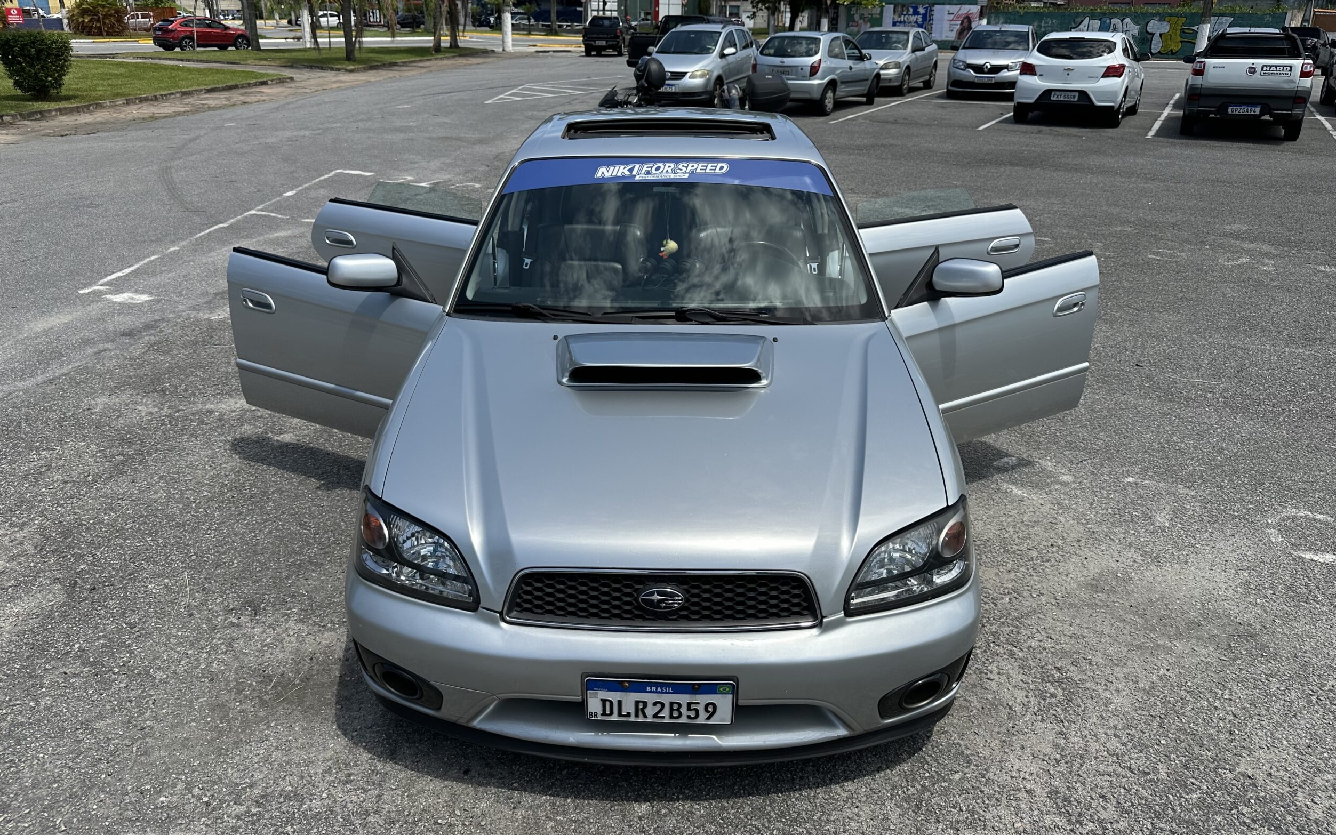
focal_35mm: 26
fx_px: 947
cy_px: 387
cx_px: 659
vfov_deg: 47.6
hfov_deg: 70.4
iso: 80
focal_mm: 6.86
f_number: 1.78
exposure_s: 1/6623
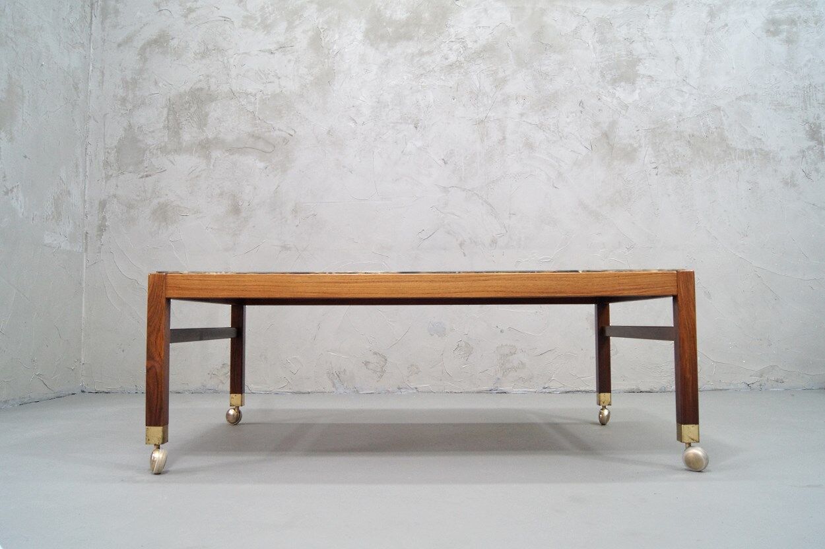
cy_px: 274
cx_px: 412
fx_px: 618
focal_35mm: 27
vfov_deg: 47.9
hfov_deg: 67.4
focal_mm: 18
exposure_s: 1/13
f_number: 8
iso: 800
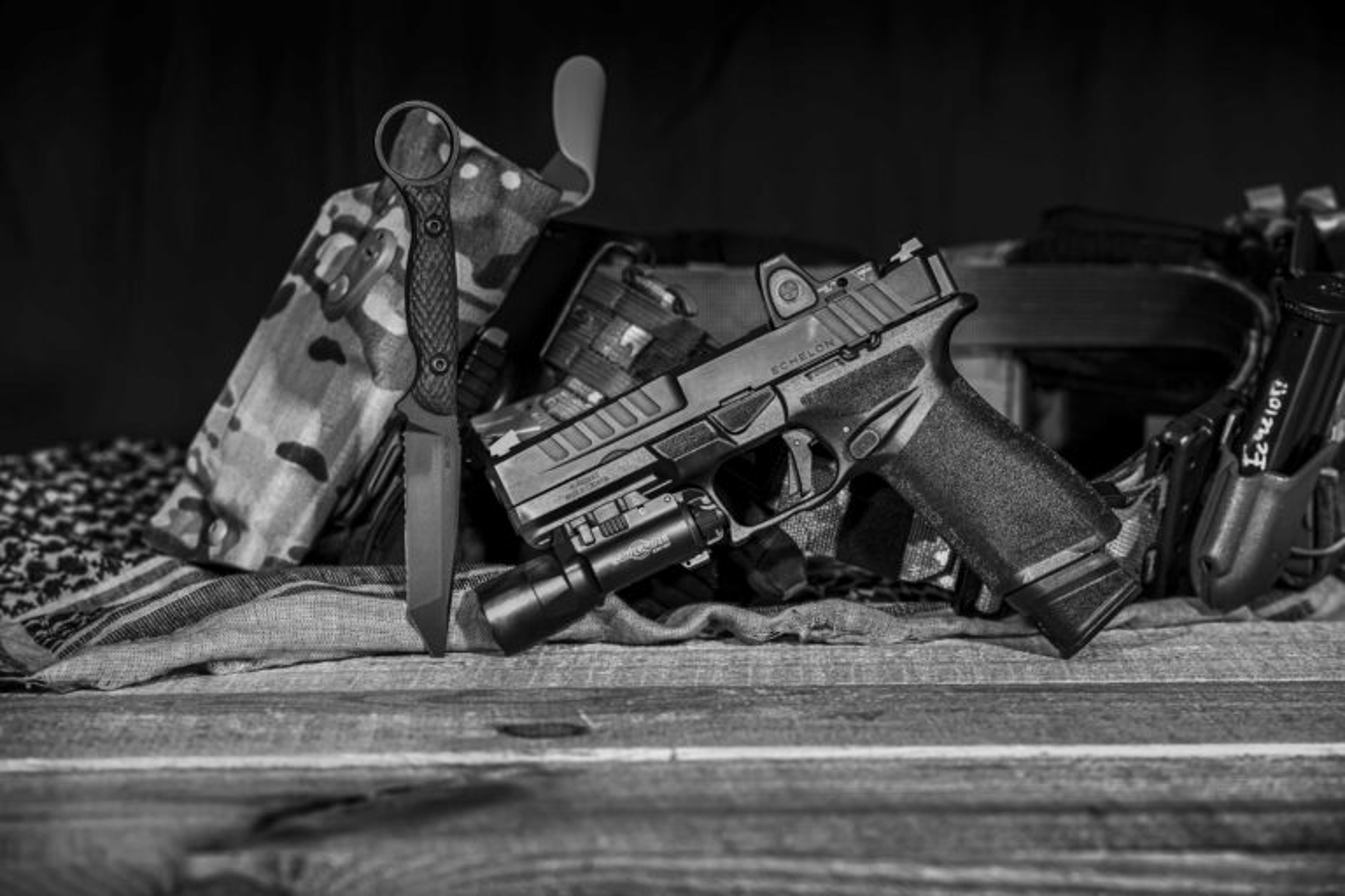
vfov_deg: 16.1
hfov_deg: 23.9
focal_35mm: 85
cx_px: 672
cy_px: 448
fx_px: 3175
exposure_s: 10
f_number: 5.6
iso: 50
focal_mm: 85
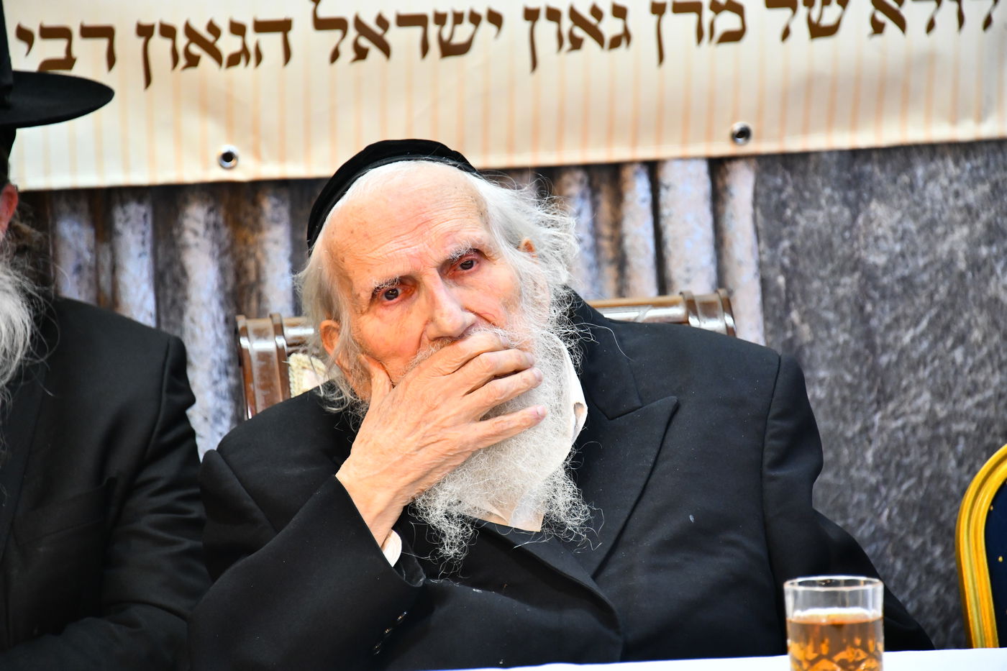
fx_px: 8390
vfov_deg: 4.6
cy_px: 336
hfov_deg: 6.9
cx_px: 504
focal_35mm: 300
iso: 2500
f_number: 5.6
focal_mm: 300
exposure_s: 1/125
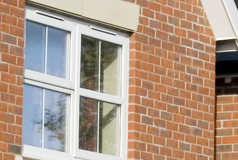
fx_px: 2503
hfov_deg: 5.4
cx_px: 168
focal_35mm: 378
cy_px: 246
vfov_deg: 3.6
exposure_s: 1/100
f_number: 5.6
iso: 100
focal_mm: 34
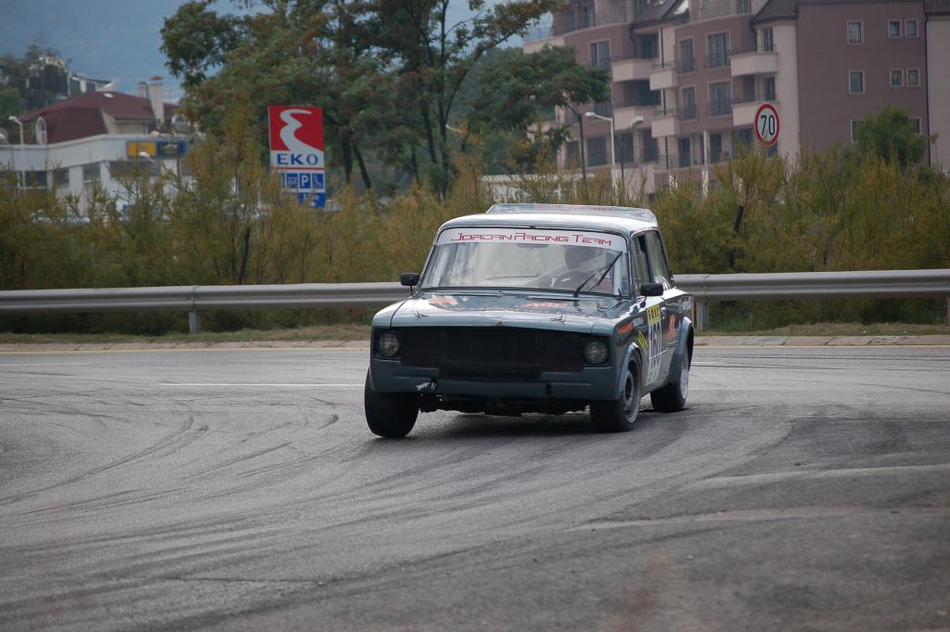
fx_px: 4034
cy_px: 316
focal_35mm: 153
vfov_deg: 9.0
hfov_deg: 13.4
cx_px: 475
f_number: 4.8
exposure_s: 1/1000
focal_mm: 102
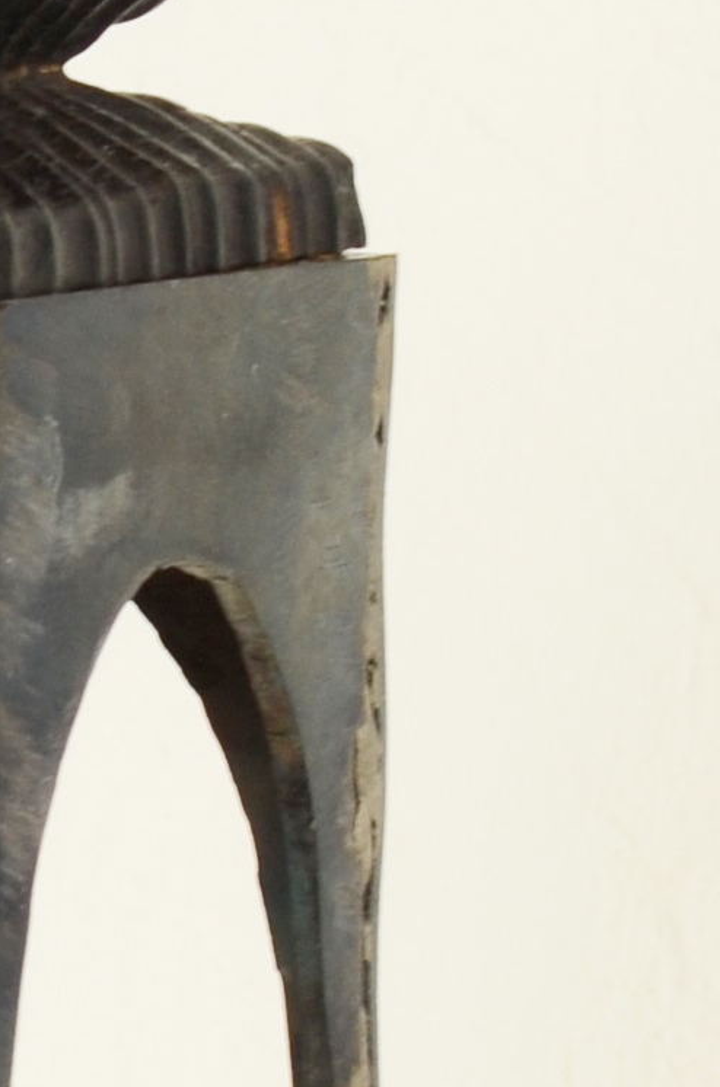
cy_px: -997
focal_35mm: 842
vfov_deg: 2.4
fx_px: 25385
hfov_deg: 1.6
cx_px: -259
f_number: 9
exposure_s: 1/8
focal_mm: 85
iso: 160
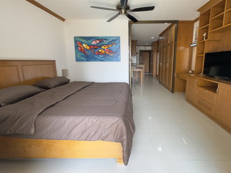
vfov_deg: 77.8
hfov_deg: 94.0
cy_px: 78
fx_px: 107
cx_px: 131
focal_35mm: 16
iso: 64
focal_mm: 2.22
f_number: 2.2
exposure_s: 1/99
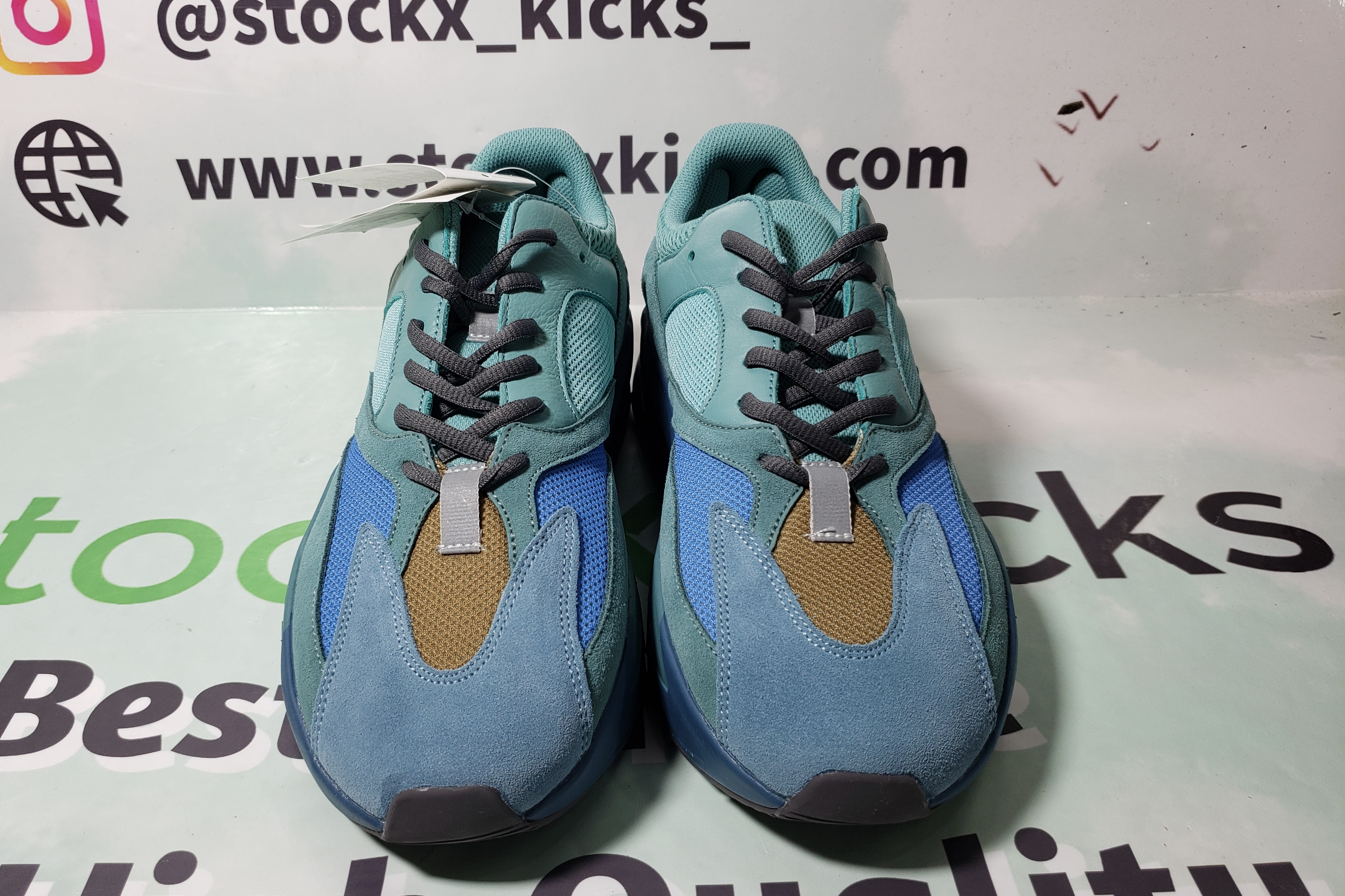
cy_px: 481
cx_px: 625
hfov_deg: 63.6
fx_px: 1083
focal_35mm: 29
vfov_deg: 44.9
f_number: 1.5
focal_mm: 4.3
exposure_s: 1/377
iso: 50
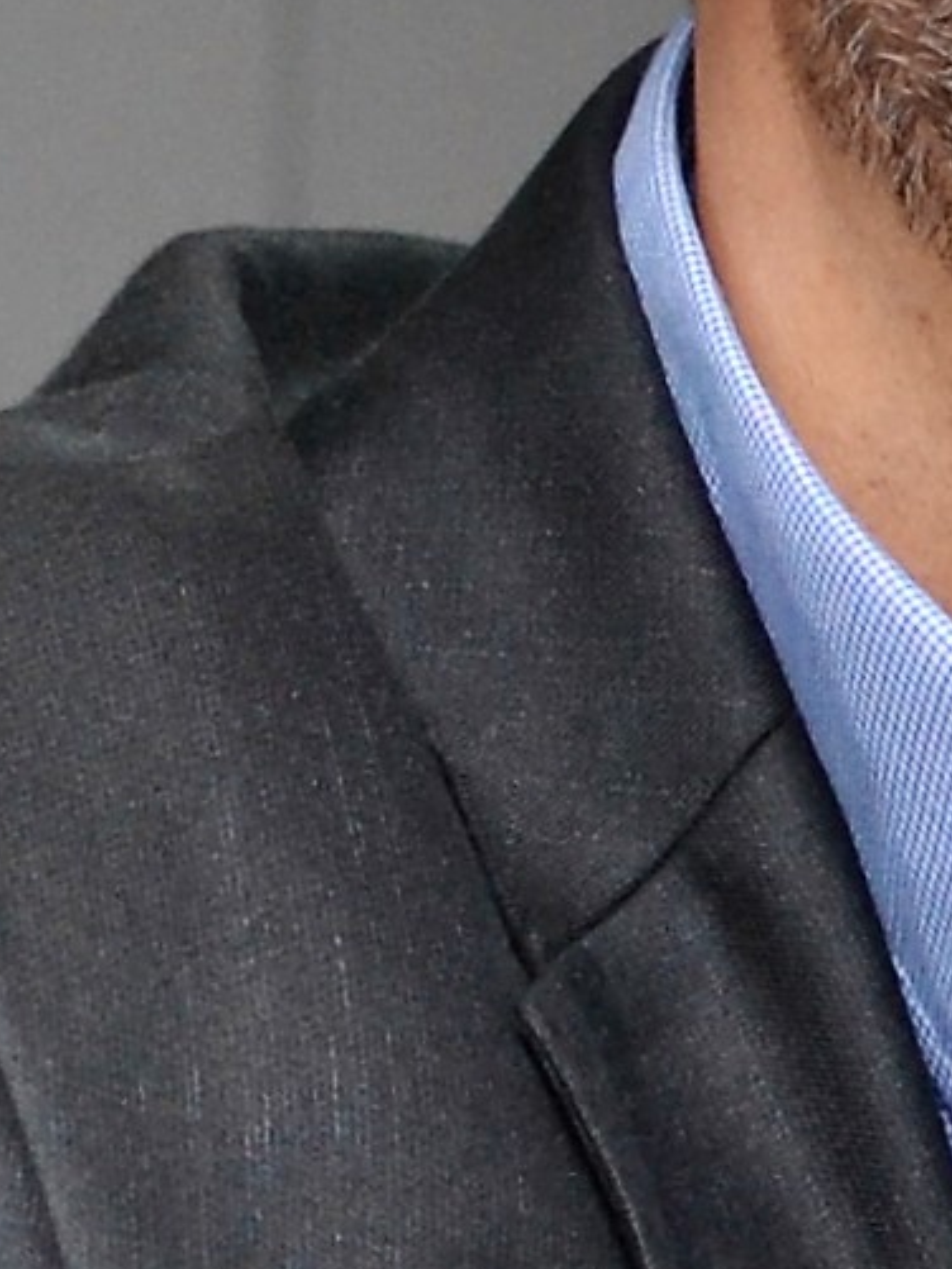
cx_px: 1622
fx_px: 15838
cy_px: 1058
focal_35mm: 432
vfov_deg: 4.6
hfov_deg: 3.4
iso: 400
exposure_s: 1/200
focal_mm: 35
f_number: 2.8
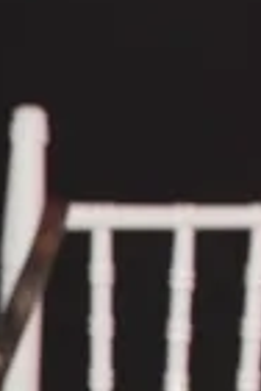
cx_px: 680
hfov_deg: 0.9
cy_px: -93
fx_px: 15876
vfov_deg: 1.4
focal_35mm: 1460
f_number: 3.2
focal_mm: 180
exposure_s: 1/200
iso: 800
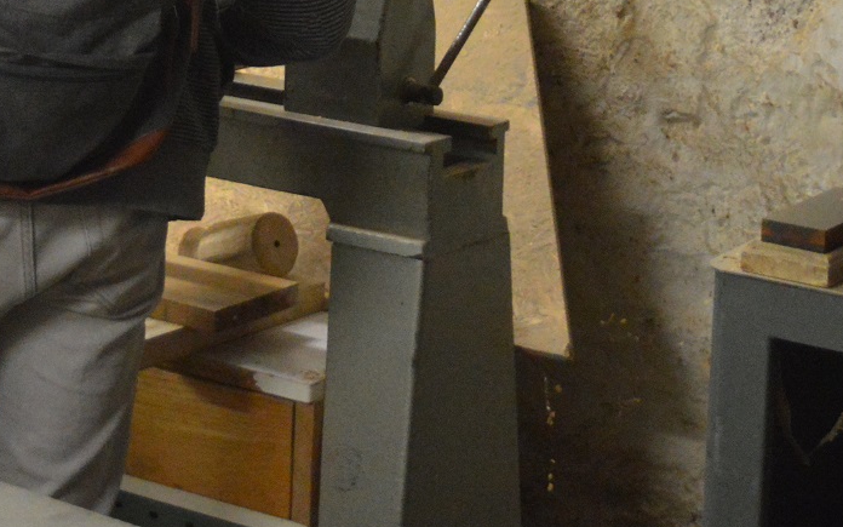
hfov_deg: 17.6
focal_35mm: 118
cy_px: -222
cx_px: 309
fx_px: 2722
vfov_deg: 10.7
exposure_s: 1/160
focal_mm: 27
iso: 3200
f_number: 4
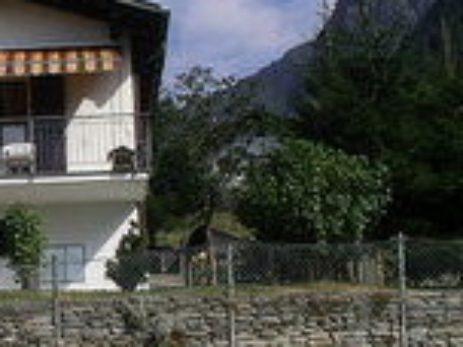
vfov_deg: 12.1
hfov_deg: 15.6
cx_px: -91
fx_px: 1632
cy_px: 233
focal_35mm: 122
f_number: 6
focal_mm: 7.8
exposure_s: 1/469
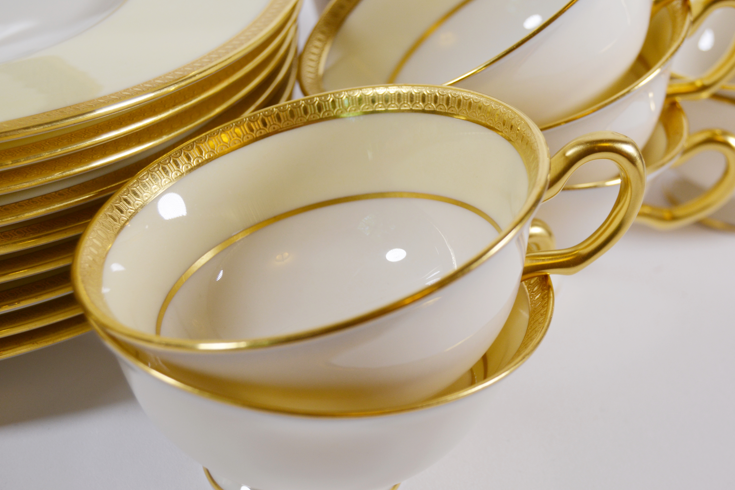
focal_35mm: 75
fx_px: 1531
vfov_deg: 18.2
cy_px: 273
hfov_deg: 27.0
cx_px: 425
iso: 200
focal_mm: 40
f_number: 5.6
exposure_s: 1/125
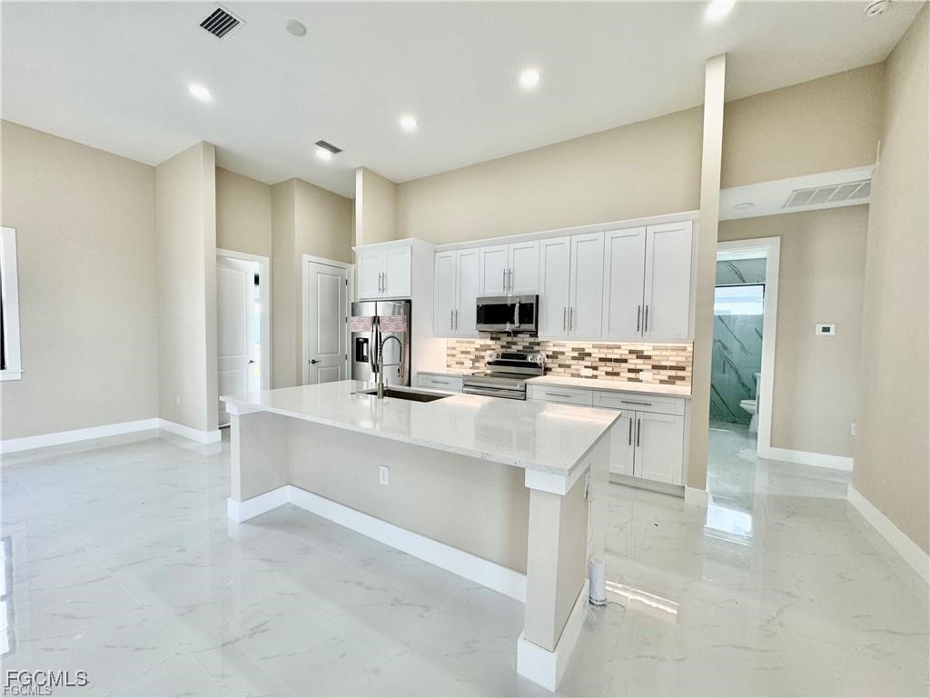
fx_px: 376
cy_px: 349
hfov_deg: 102.1
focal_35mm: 14
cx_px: 465
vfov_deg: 85.7
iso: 64
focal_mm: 2.22
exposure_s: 1/120
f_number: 2.2
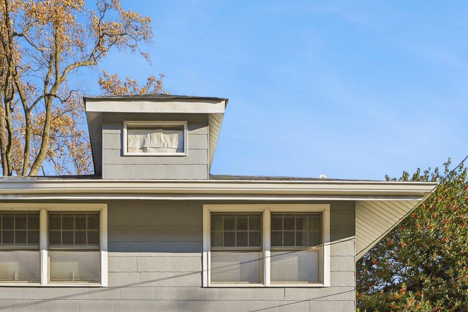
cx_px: 162
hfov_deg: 51.7
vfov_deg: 33.2
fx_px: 474
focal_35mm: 36
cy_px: 316
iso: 100
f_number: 8
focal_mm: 17.7
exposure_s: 1/125
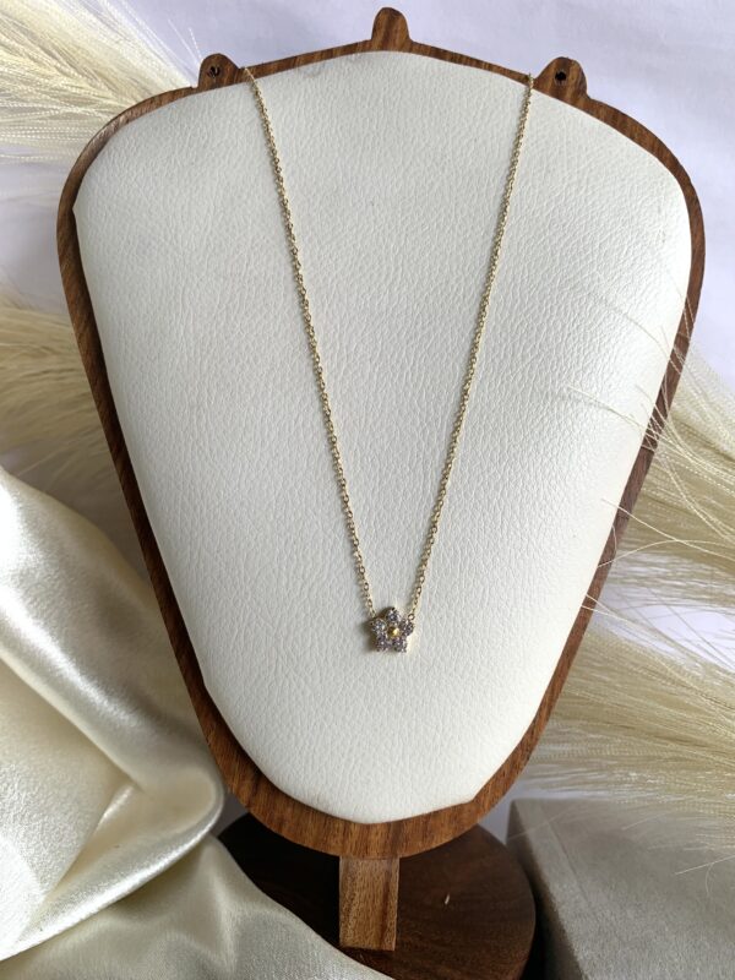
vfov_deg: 67.3
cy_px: 490
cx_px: 368
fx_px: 736
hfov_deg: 53.1
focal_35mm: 26
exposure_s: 1/174
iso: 25
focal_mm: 4.25
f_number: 1.8
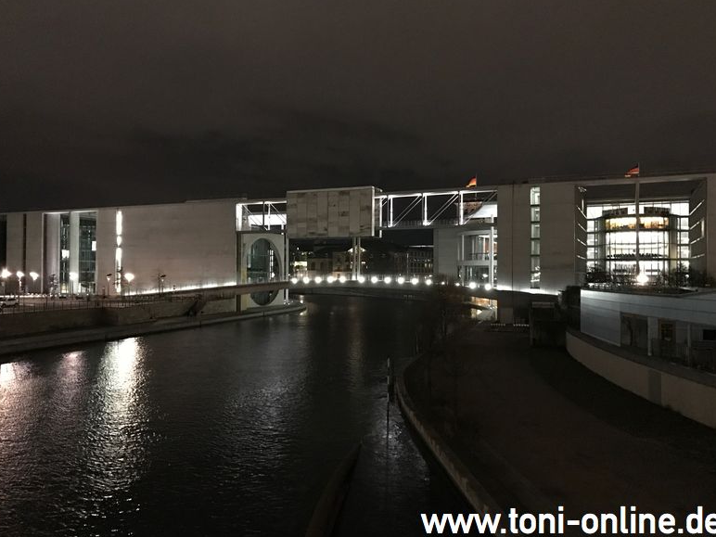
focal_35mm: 29
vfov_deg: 48.2
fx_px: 600
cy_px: 269
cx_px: 357
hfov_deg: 61.7
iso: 250
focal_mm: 3.99
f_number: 1.8
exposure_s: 1/4
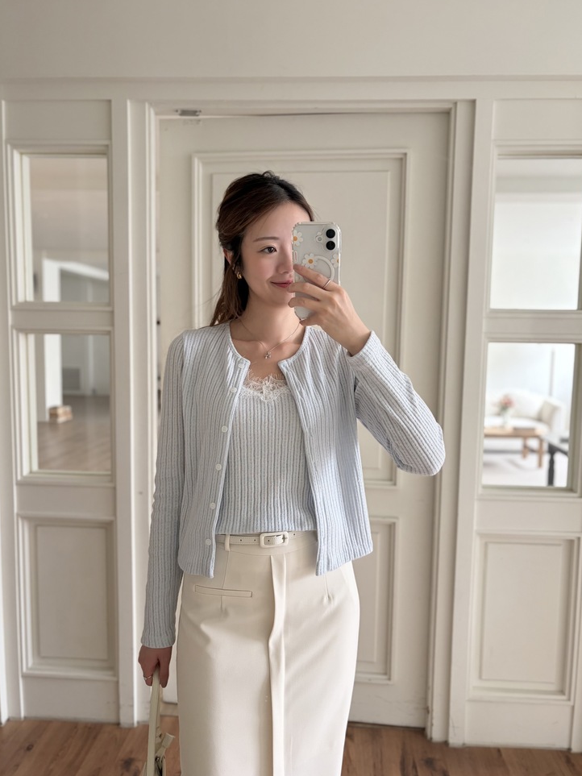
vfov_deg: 65.3
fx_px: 605
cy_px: 394
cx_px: 296
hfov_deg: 51.3
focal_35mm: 27
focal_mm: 5.96
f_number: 1.6
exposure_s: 1/60
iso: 160
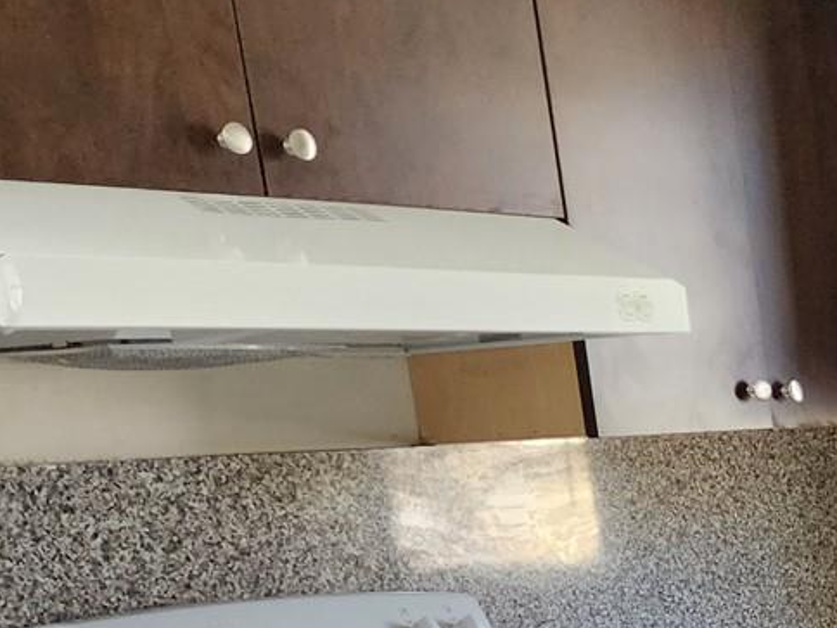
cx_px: 1242
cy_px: 827
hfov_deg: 21.6
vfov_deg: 18.0
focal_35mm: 76
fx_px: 1838
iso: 250
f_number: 1.8
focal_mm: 6.4
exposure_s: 1/120
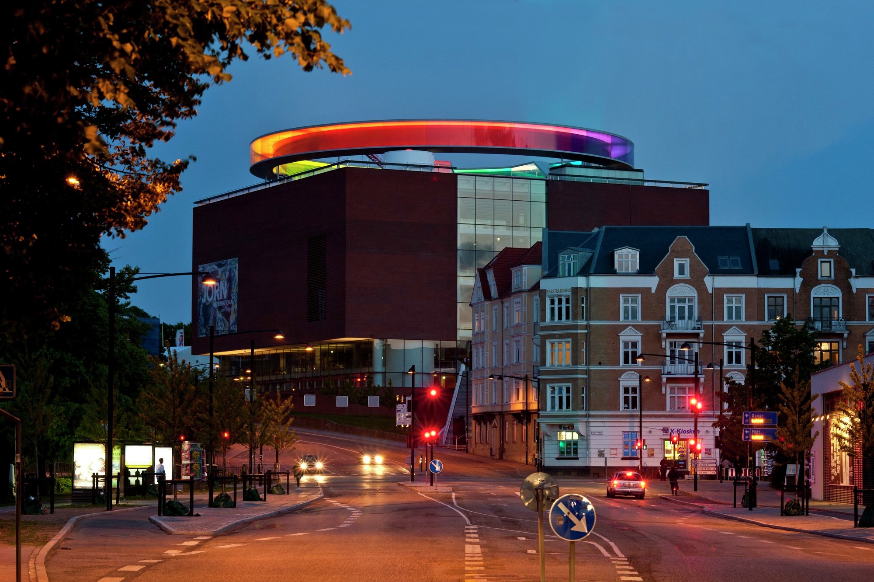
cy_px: 291
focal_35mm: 95
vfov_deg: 14.4
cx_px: 437
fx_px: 2305
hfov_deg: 21.5
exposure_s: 1/2.5
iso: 500
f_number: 8
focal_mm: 95
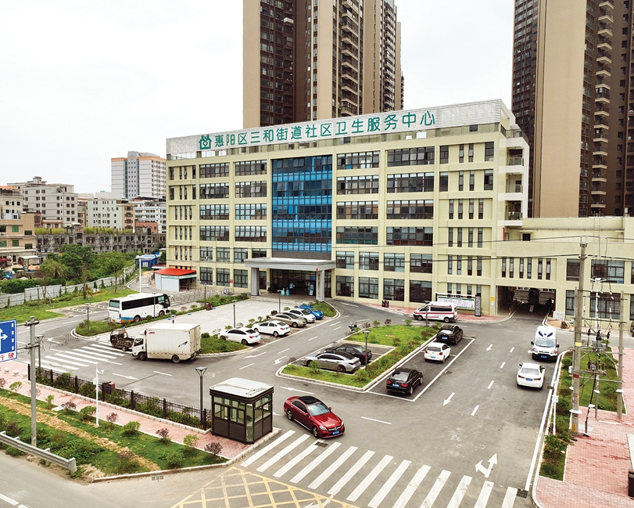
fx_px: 488
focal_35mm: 26
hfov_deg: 65.9
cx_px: 286
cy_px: 250
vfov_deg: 54.9
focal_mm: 12.29
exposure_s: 1/2000
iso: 110
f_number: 2.8
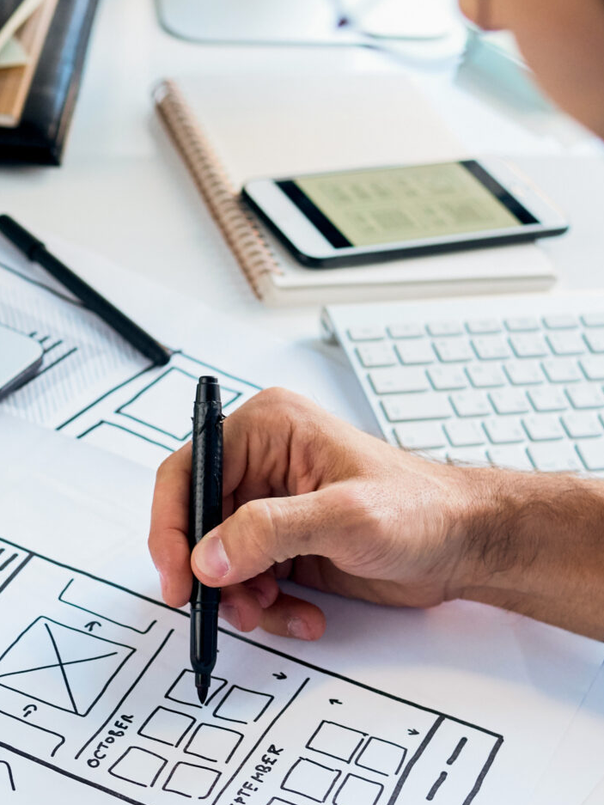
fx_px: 2140
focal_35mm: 92
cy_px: 628
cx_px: -50
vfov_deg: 21.1
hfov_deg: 15.7
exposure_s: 1/100
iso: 800
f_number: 3.2
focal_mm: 35
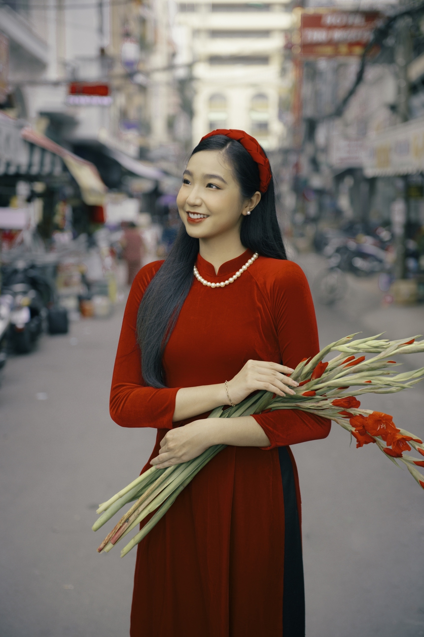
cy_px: 318
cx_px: 212
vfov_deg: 28.9
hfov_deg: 19.4
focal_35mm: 70
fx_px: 1238
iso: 100
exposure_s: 1/400
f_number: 2.8
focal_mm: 70
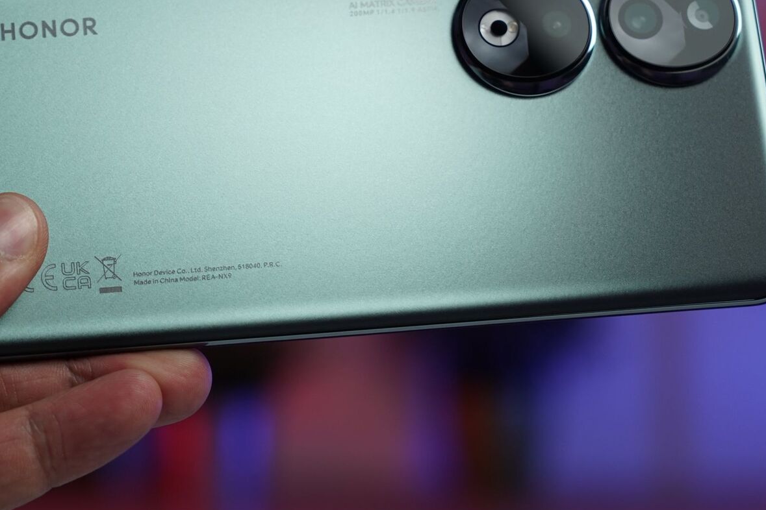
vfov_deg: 12.0
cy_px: 145
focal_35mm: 114
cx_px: 312
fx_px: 2425
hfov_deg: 17.9
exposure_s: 1/160
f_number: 5
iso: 500
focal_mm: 70
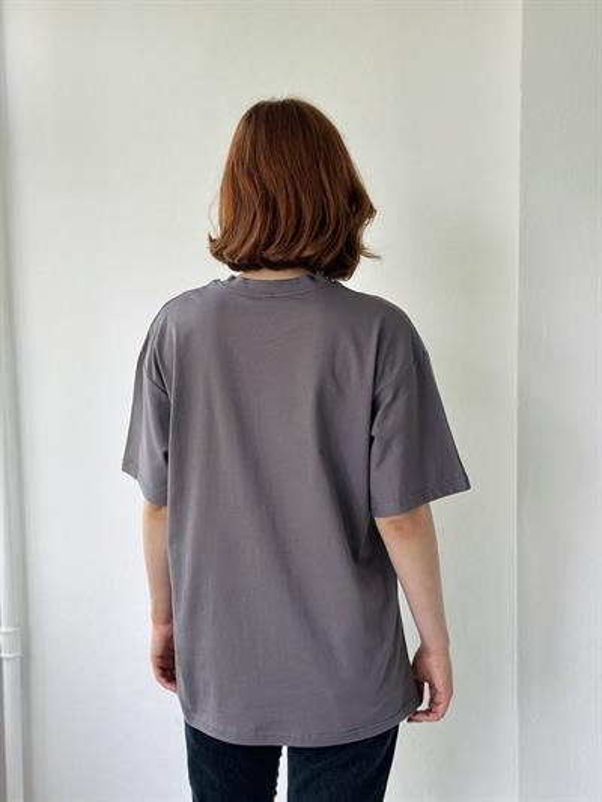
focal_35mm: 48
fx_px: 1113
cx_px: 301
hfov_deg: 30.3
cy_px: 401
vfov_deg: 39.6
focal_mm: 6.86
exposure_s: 1/341
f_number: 1.78
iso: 80
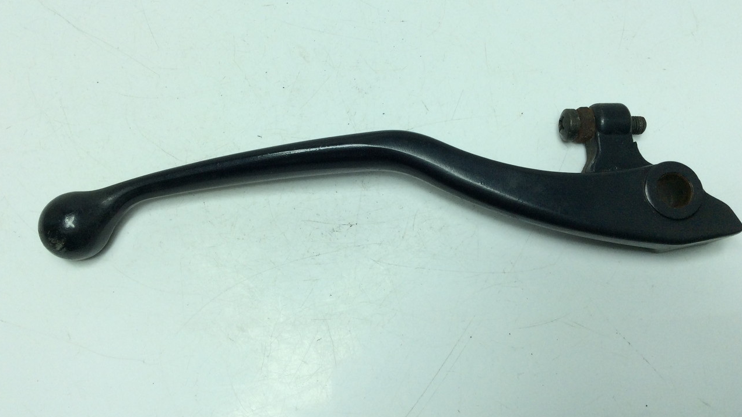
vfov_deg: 33.6
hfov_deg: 56.6
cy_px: 171
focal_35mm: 35
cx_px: 371
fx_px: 689
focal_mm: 3.3
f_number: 2.4
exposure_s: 1/561
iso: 32
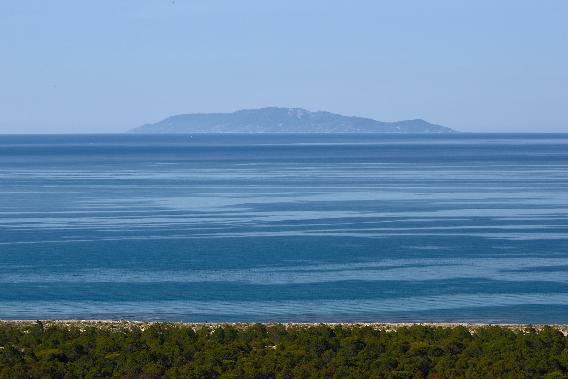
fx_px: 1672
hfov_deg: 19.3
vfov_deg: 12.9
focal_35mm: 106
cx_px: 284
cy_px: 190
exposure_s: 1/640
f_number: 7.1
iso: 100
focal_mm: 70
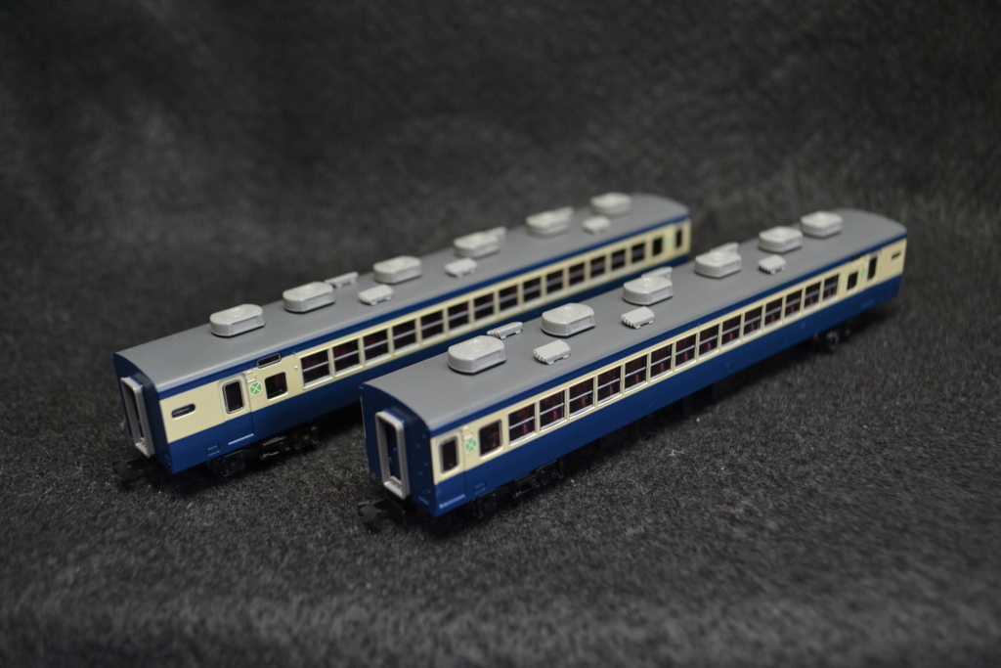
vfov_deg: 36.9
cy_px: 334
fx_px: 1001
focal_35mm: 36
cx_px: 500
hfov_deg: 53.1
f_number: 4
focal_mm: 24
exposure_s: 1/25
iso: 800
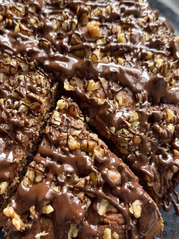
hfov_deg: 35.6
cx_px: 61
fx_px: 276
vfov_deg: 46.8
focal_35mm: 40
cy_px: 120
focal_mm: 6.76
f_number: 1.78
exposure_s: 1/94
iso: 200
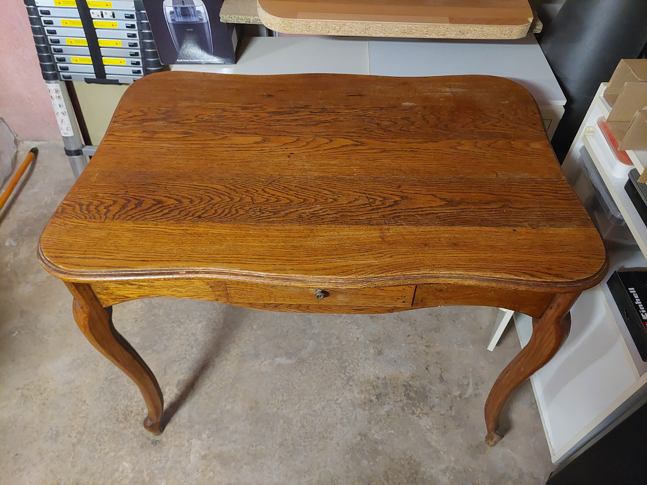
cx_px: 324
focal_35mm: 25
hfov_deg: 69.4
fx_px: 467
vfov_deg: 54.9
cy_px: 242
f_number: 1.8
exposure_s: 1/25
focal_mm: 5.23
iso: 1000
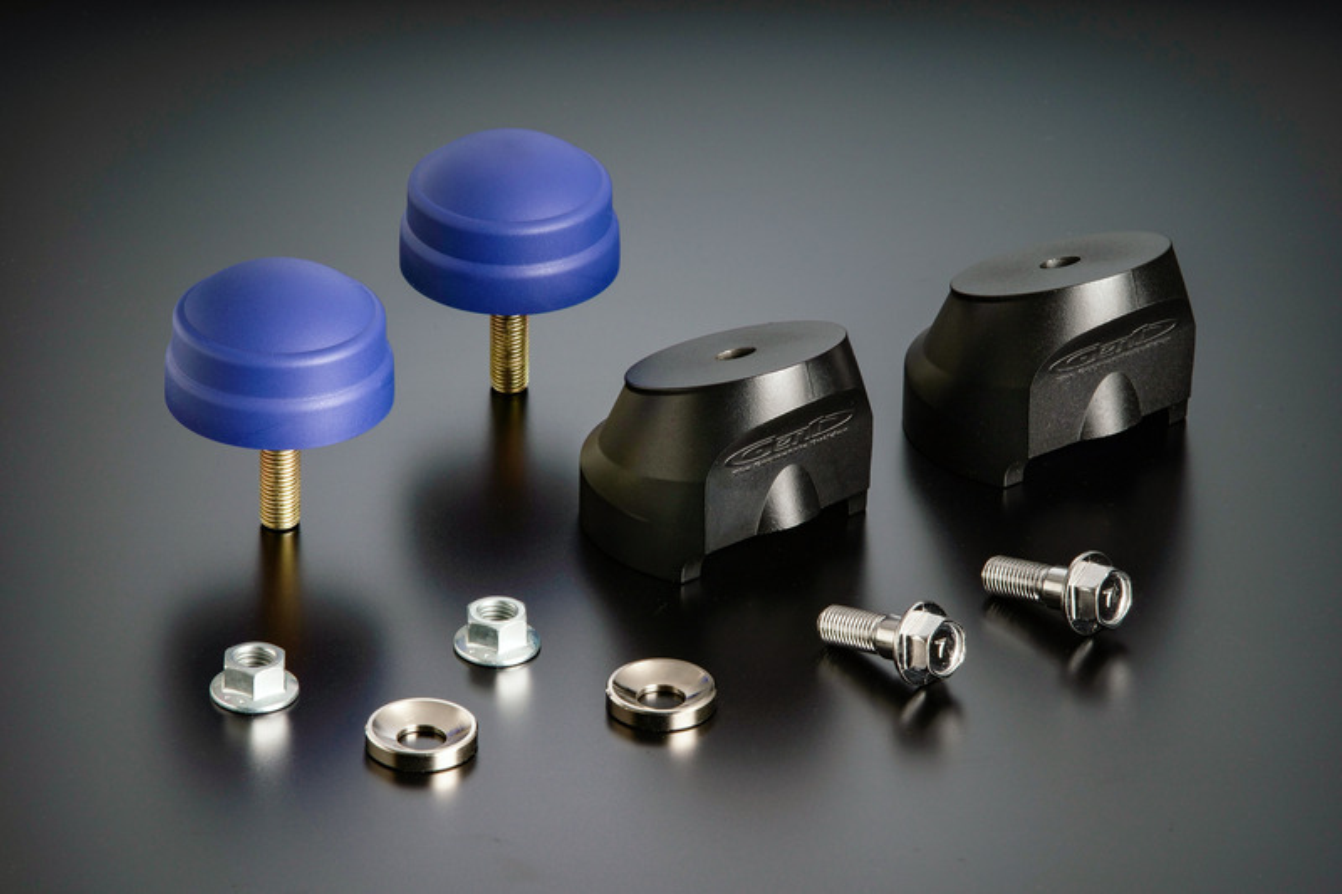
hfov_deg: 11.4
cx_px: 671
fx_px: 6708
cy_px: 447
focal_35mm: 180
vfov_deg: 7.6
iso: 400
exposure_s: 1/200
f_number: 22
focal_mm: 180
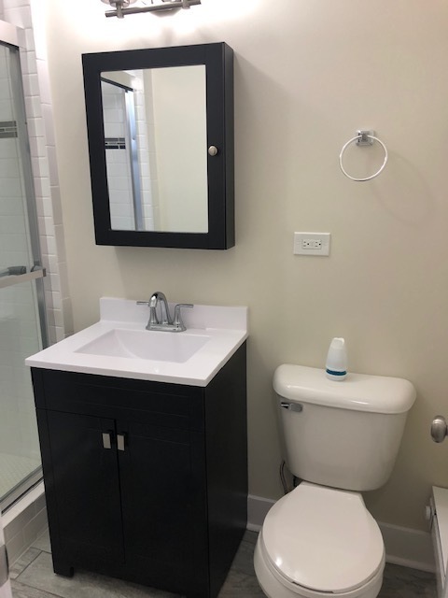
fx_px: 483
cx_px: 224
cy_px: 299
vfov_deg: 63.4
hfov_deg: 49.7
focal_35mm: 28
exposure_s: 1/30
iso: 40
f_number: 1.8
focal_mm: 3.99
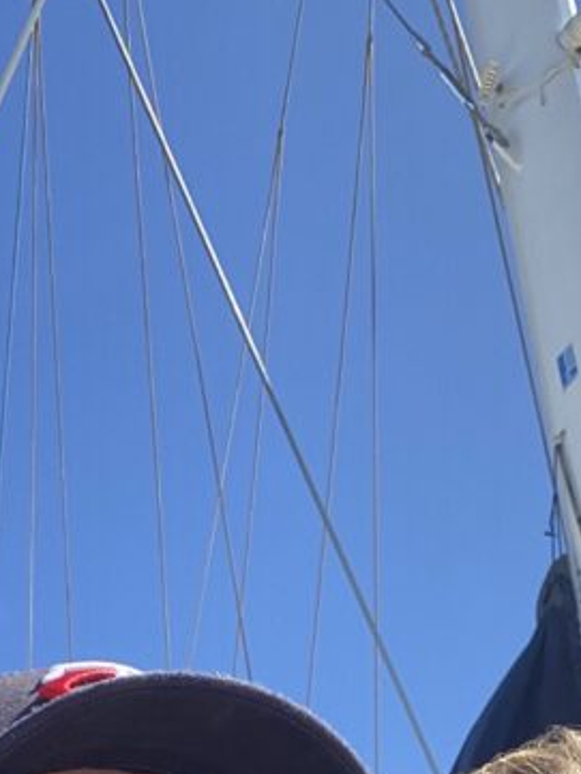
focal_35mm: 85
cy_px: 840
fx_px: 1901
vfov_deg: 21.8
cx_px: 424
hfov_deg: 17.3
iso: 25
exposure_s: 1/422
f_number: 2.2
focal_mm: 2.71
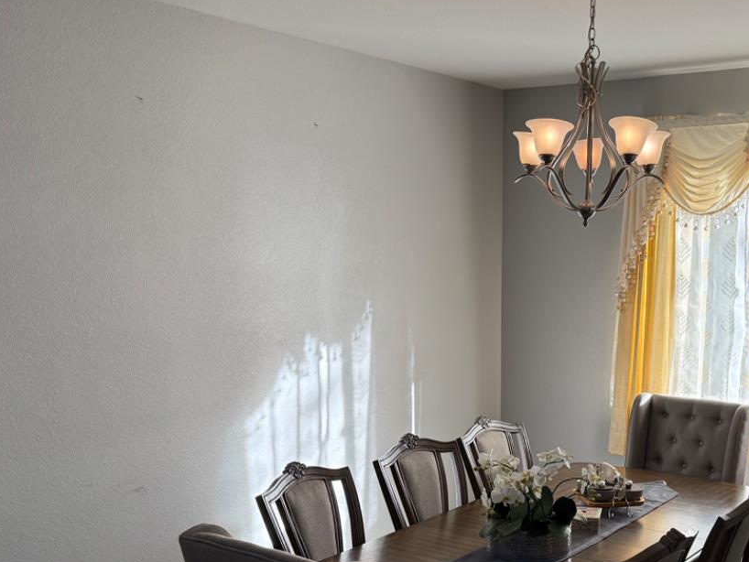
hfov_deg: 42.4
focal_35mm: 44
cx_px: 492
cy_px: 429
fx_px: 952
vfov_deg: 32.2
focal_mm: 6.76
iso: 160
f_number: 1.78
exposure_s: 1/234
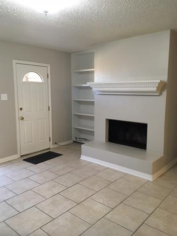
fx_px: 198
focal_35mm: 29
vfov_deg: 61.7
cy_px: 118
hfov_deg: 48.2
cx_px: 88
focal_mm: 4.15
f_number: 2.2
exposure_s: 1/30
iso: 200
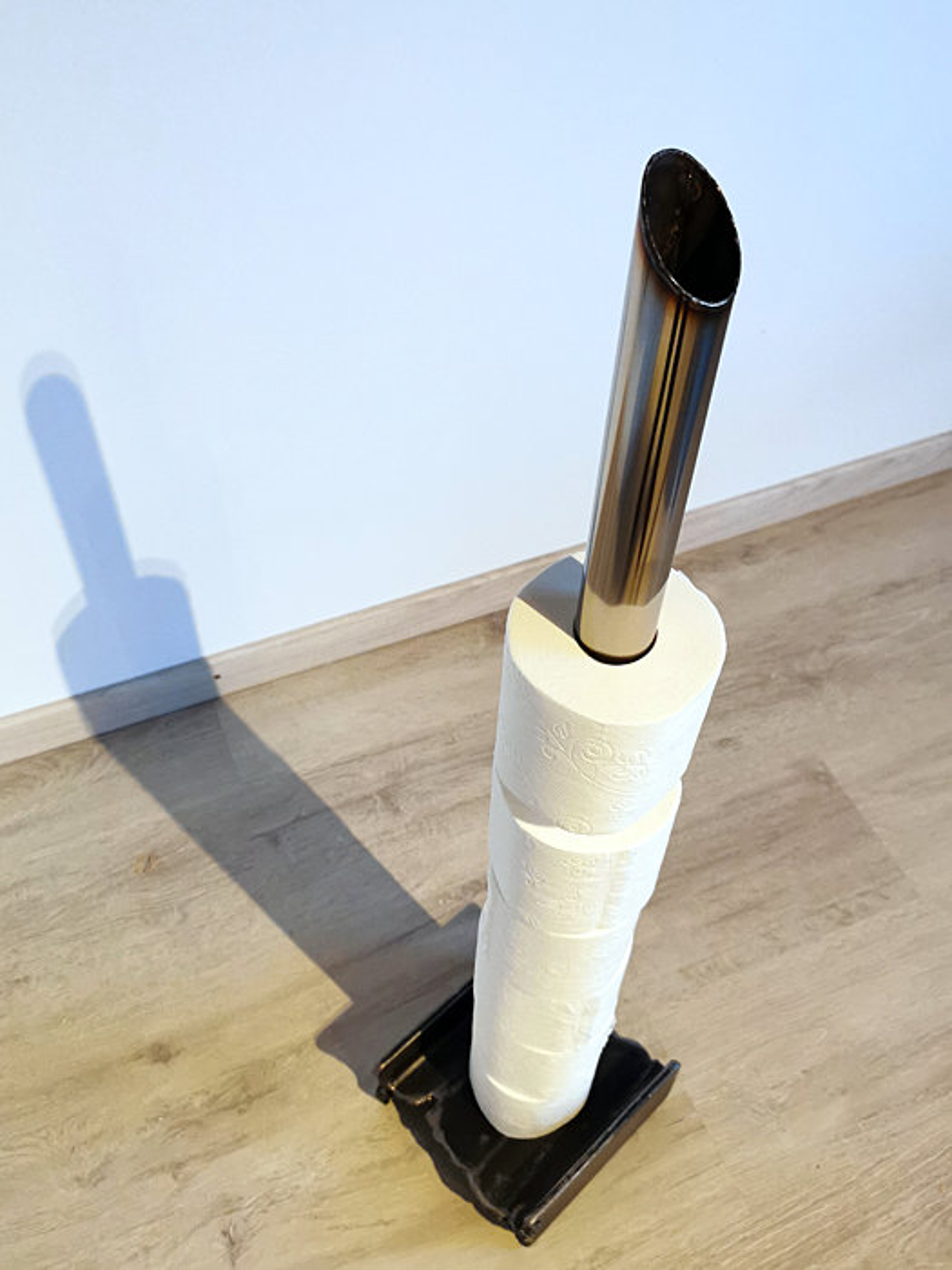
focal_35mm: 27
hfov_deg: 51.4
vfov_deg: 65.3
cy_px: 635
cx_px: 476
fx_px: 990
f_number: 1.6
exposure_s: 1/60
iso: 200
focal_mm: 5.6
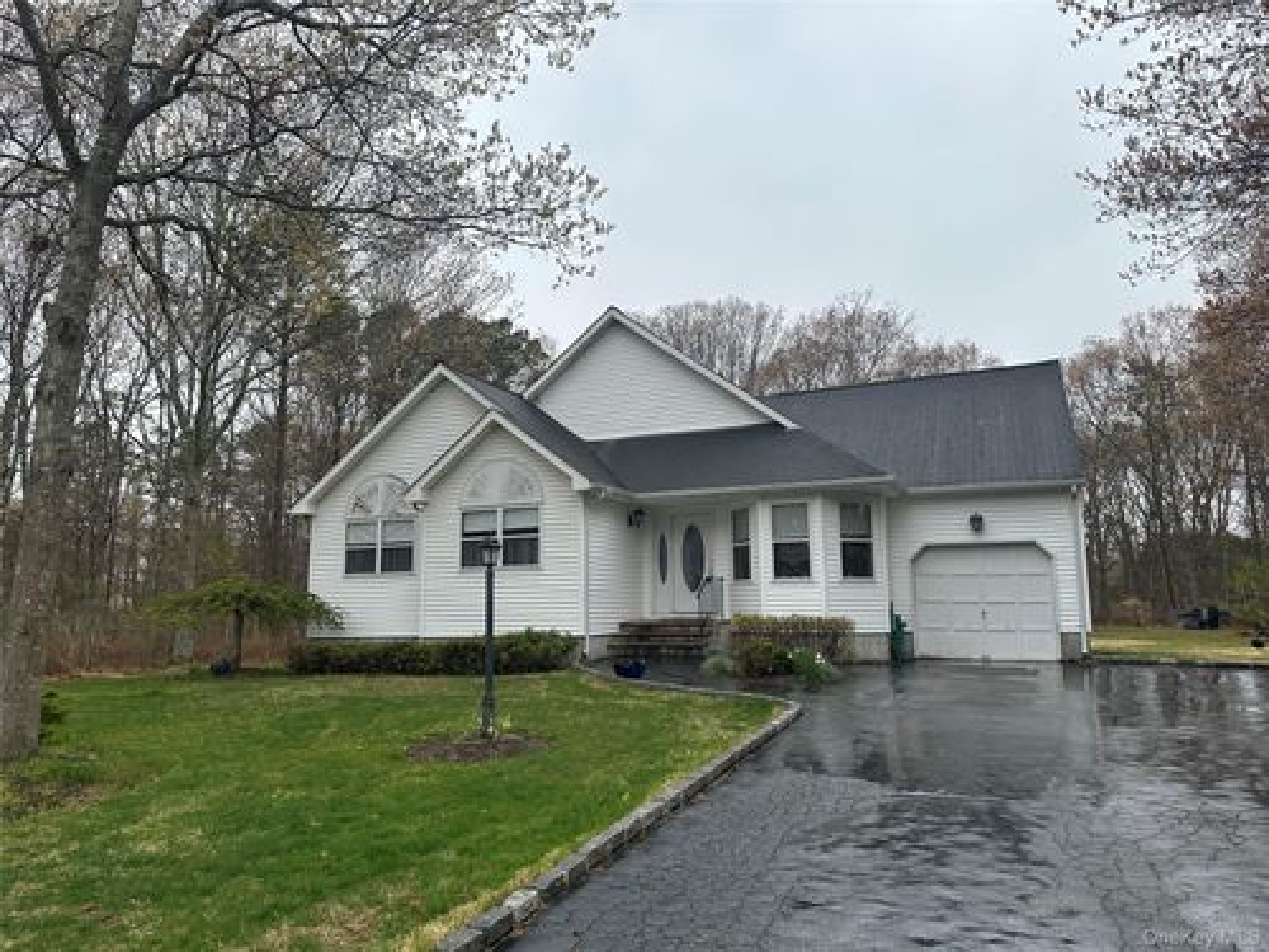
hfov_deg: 71.6
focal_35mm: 24
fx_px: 880
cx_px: 634
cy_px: 476
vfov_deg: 56.8
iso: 80
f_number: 1.78
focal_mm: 6.86
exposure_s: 1/2203
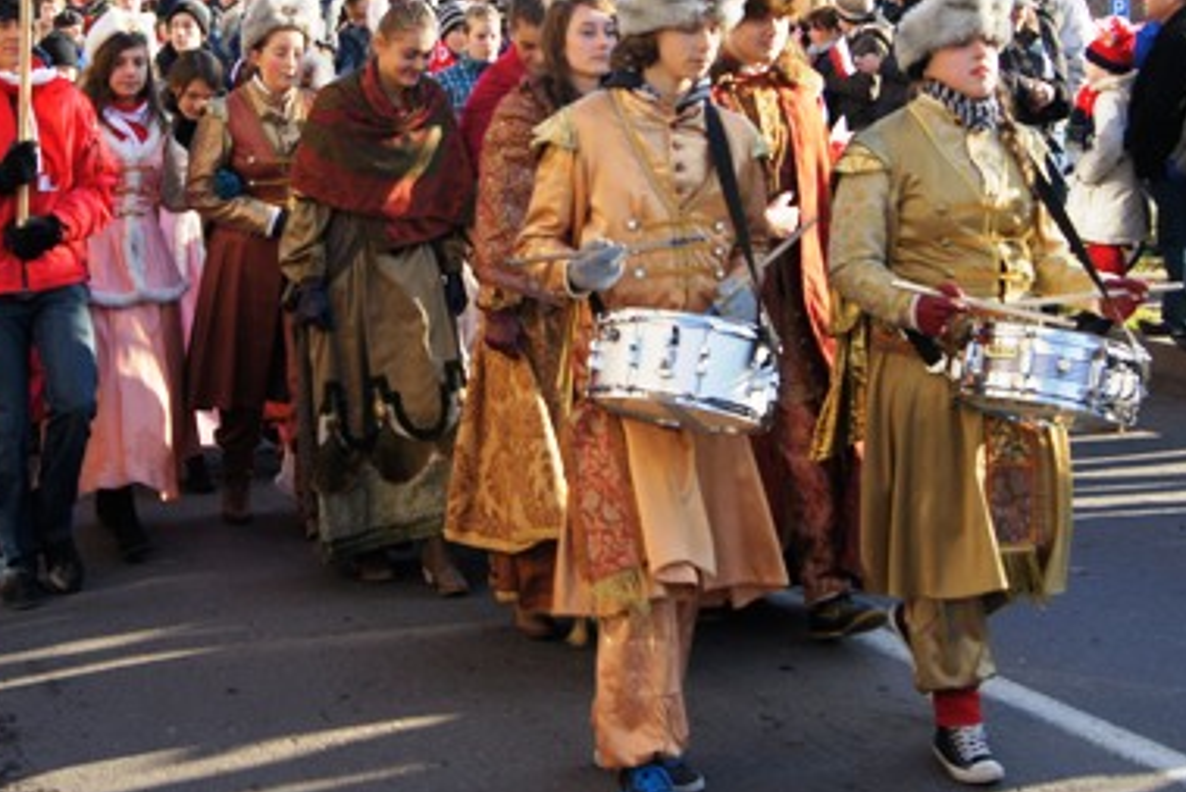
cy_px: 208
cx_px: 454
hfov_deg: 28.4
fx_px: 2340
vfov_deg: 19.1
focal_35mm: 71
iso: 200
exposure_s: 1/200
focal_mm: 28
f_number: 6.3
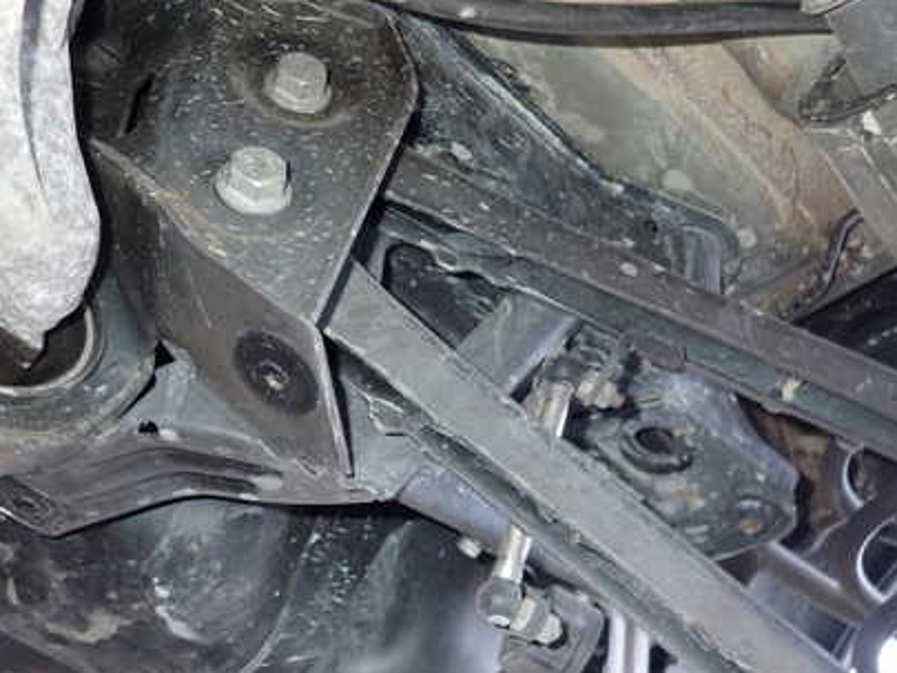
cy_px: 403
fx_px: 959
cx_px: 394
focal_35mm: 37
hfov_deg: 50.0
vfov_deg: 38.5
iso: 200
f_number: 2
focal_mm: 4.5
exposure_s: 1/30
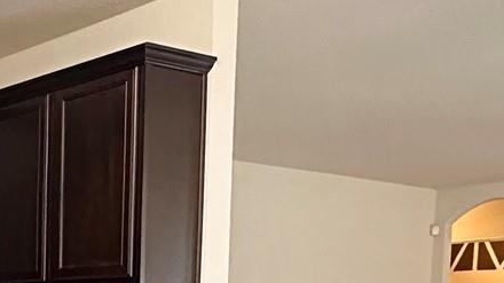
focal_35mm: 71
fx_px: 948
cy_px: 402
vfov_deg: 15.8
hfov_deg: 26.3
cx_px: -111
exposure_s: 1/60
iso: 800
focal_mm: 2.22
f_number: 2.2
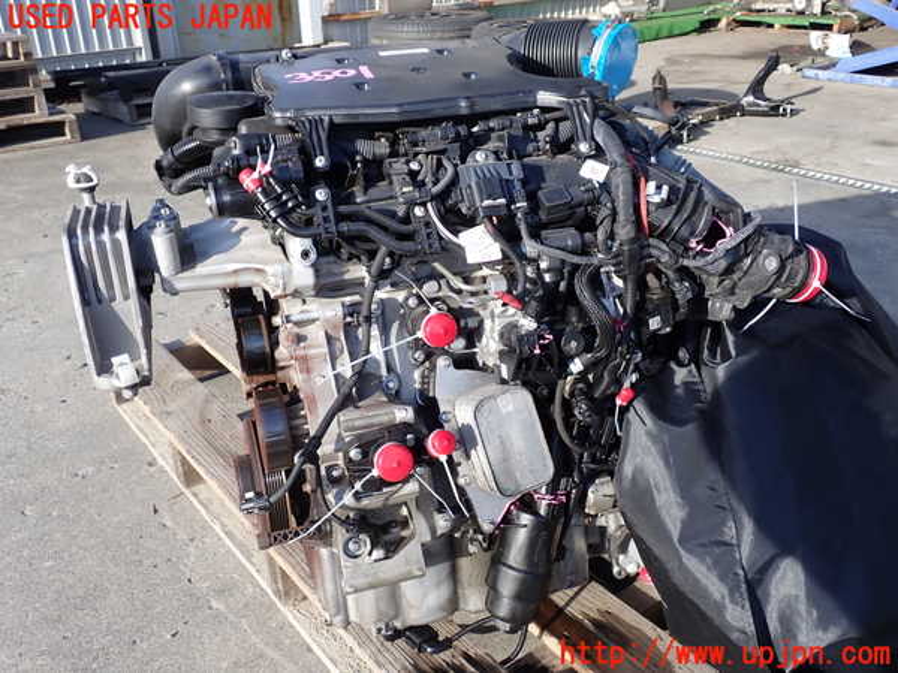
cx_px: 449
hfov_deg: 56.8
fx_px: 830
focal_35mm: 32
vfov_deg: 44.2
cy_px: 336
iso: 100
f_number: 3.2
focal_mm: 5.79
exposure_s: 1/320
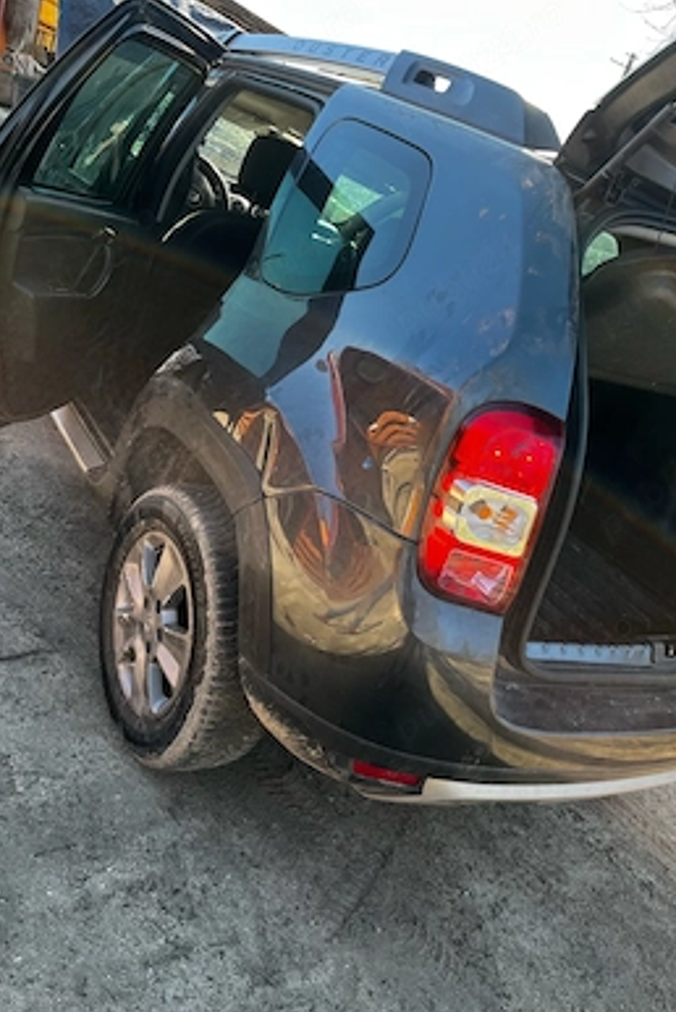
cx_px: 328
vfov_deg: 65.4
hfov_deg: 46.5
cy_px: 506
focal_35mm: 28
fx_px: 787
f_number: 1.6
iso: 40
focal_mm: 5.1
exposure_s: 1/220
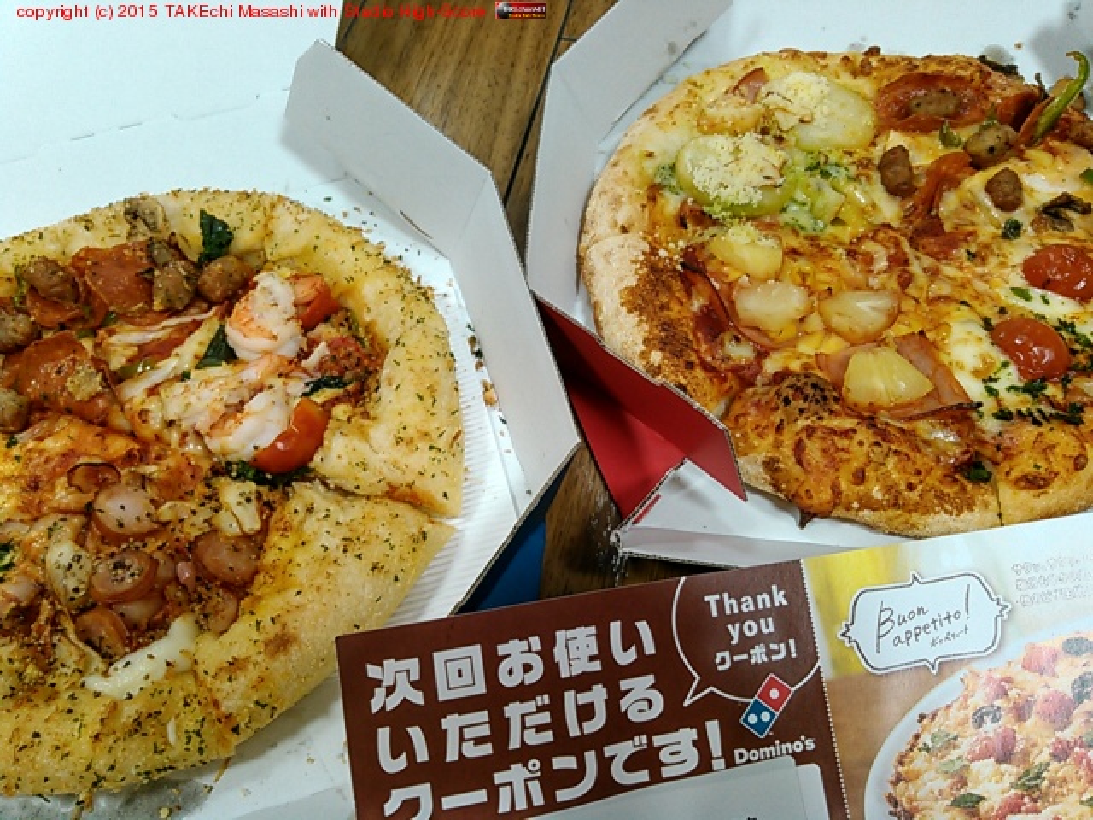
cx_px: 546
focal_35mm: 30
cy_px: 410
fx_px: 947
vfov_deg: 46.8
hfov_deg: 60.0
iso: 250
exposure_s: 1/16.7
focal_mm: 4
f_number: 2.4
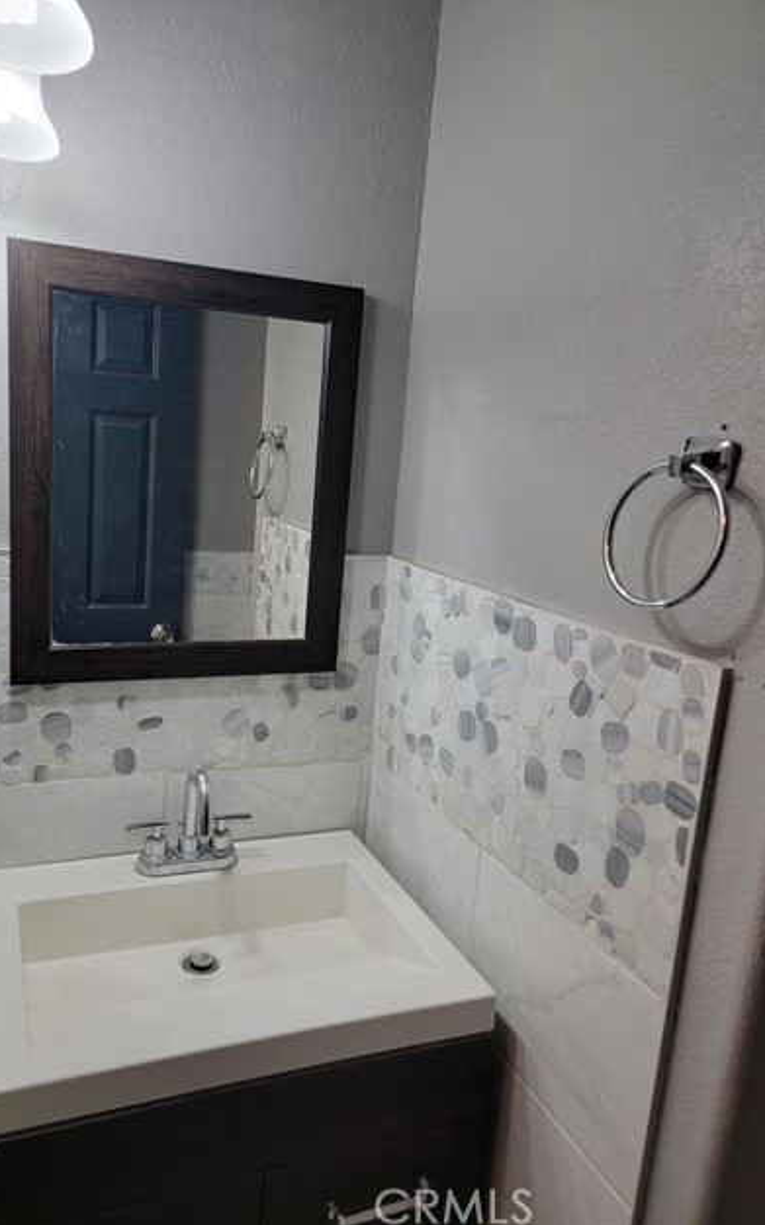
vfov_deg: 70.4
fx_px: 868
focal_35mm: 26
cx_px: 335
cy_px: 609
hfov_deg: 47.5
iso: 125
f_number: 1.8
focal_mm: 6.7
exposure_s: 1/120
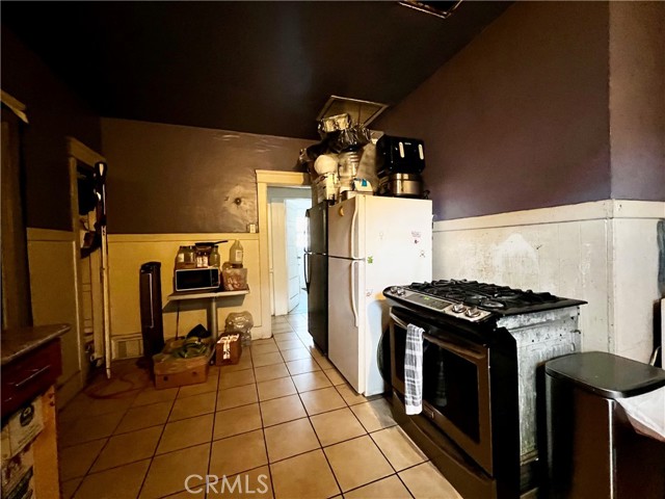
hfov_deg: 106.2
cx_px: 332
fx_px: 250
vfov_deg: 89.9
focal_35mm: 13
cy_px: 250
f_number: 1.8
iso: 800
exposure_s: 1/40
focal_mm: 1.57
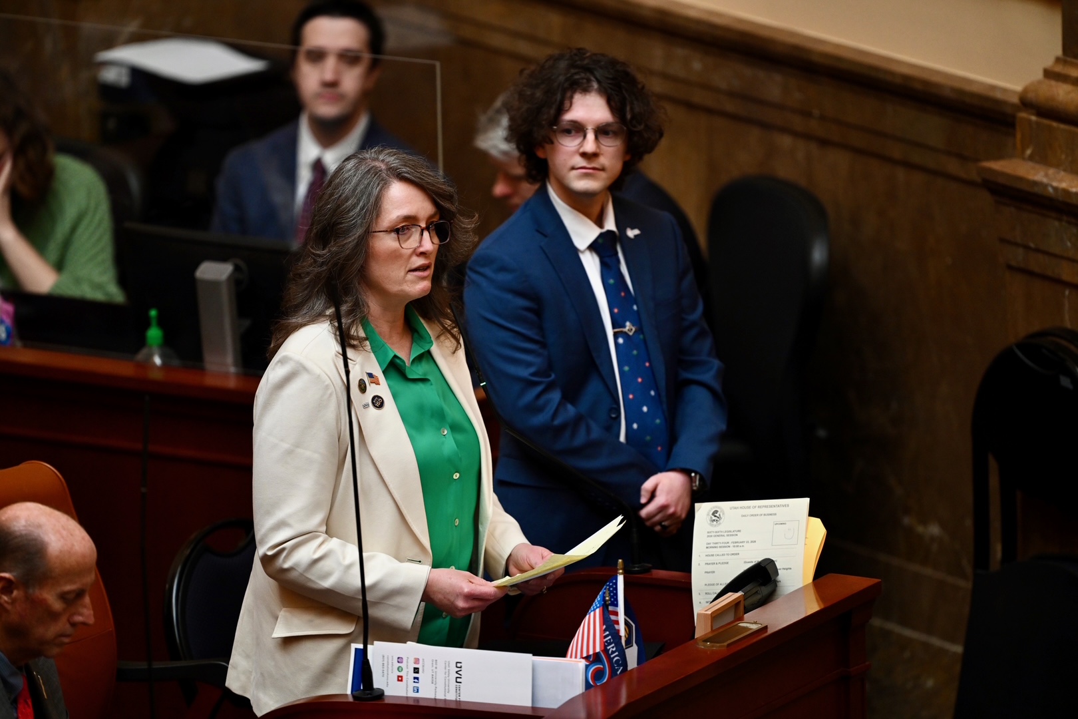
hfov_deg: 5.2
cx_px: 539
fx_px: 11977
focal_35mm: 400
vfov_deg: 3.4
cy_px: 360
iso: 1600
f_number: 2.8
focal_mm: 400
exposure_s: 1/640
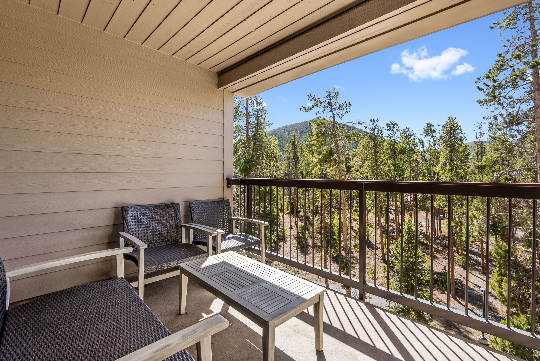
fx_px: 240
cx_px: 270
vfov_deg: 73.8
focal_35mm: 16
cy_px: 180
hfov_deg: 96.7
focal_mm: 16
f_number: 9
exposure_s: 1/160
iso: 320
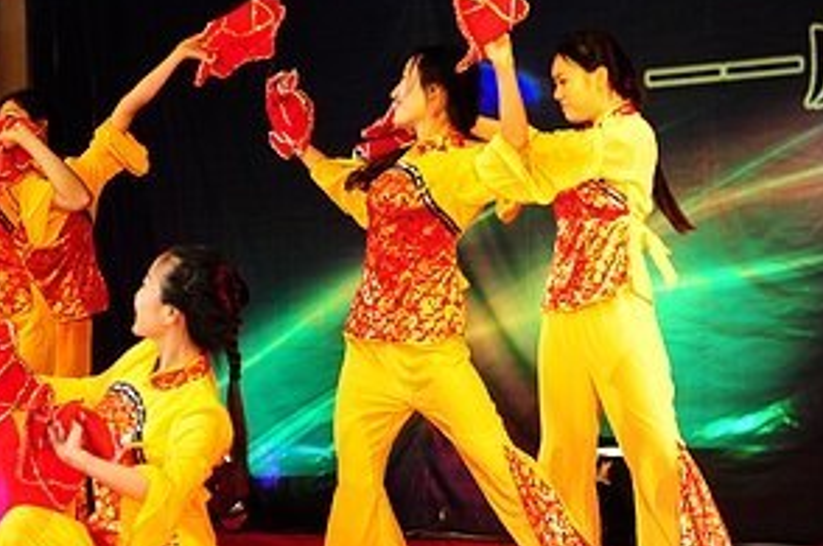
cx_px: -8
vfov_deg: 9.6
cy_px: 298
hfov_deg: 14.1
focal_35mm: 143
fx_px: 3264
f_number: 3.2
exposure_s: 1/400
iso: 1600
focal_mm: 70
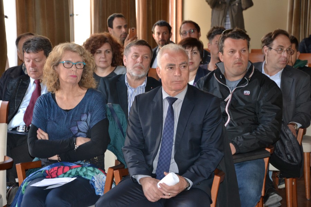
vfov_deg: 11.4
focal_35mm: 120
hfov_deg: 17.1
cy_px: 104
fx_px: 1037
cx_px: 156
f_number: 5.3
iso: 1100
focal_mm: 80
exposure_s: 1/60
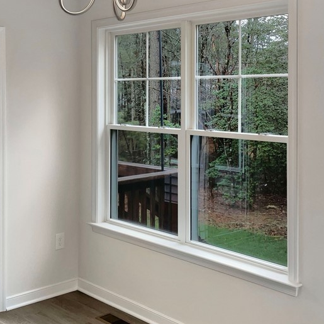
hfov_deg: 33.3
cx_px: 192
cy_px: 120
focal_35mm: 51
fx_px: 540
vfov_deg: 33.2
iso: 16
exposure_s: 1/42
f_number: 1.8
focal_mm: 3
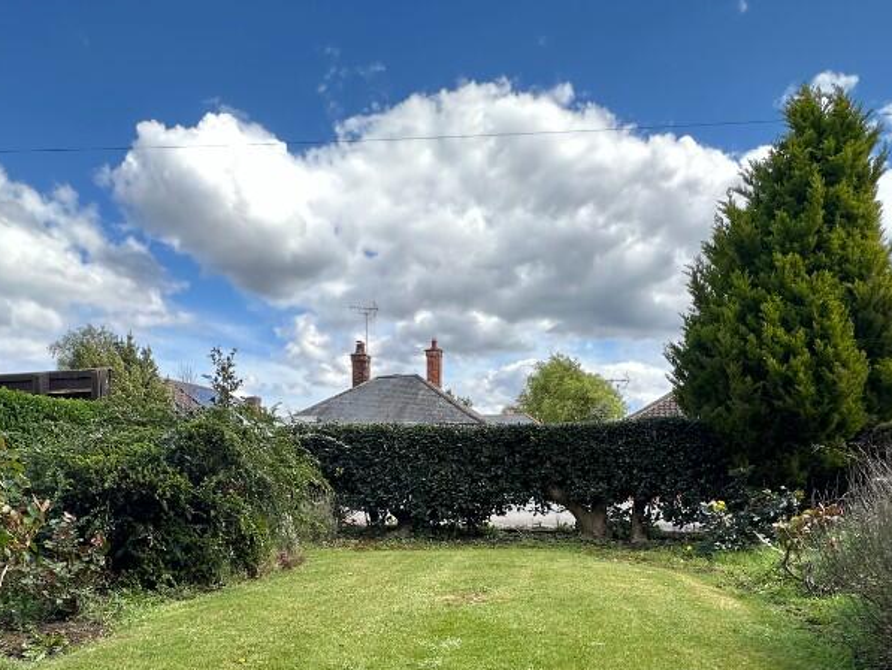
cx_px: 414
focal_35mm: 24
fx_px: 619
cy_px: 562
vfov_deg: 52.1
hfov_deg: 71.5
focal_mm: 2.22
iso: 40
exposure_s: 1/430
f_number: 2.2
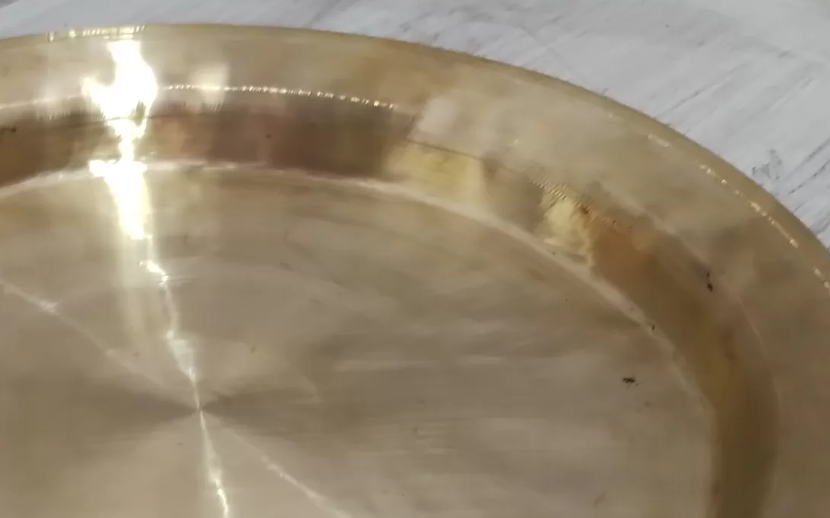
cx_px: 268
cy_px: 463
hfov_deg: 29.2
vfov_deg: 18.3
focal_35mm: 70
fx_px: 1583
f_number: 1.8
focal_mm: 4.27
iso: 1797
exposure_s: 1/20
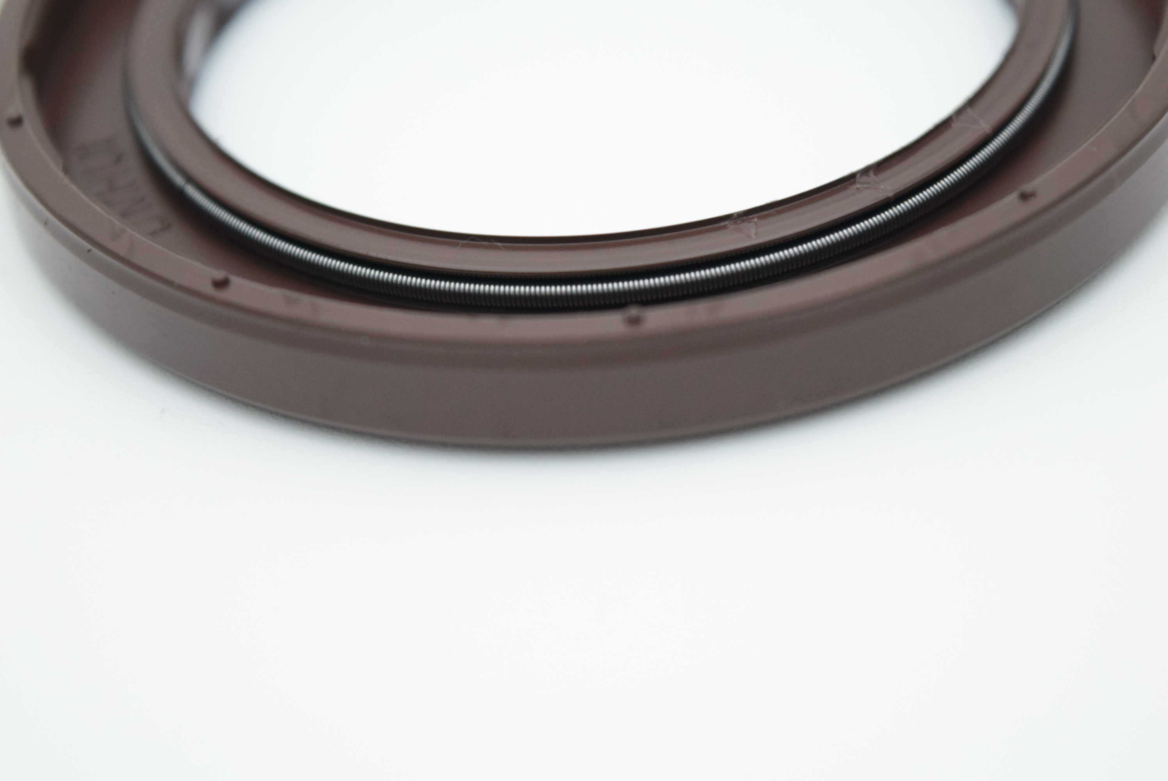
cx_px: 584
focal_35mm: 82
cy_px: 390
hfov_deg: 24.6
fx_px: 2679
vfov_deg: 16.6
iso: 1600
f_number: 5.6
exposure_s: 1/80
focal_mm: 55
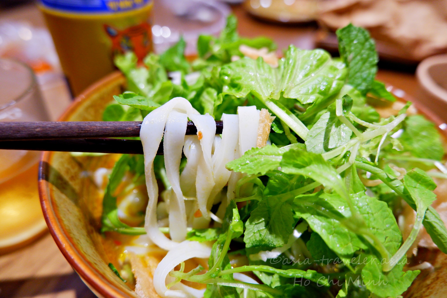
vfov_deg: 55.1
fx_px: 286
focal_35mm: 23
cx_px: 224
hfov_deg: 76.1
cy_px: 149
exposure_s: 1/34
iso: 1250
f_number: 3.5
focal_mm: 15
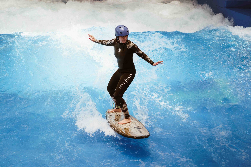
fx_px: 370
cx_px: 126
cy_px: 84
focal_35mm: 53
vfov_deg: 25.5
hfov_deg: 37.5
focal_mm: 53
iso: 800
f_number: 2.2
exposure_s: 1/400
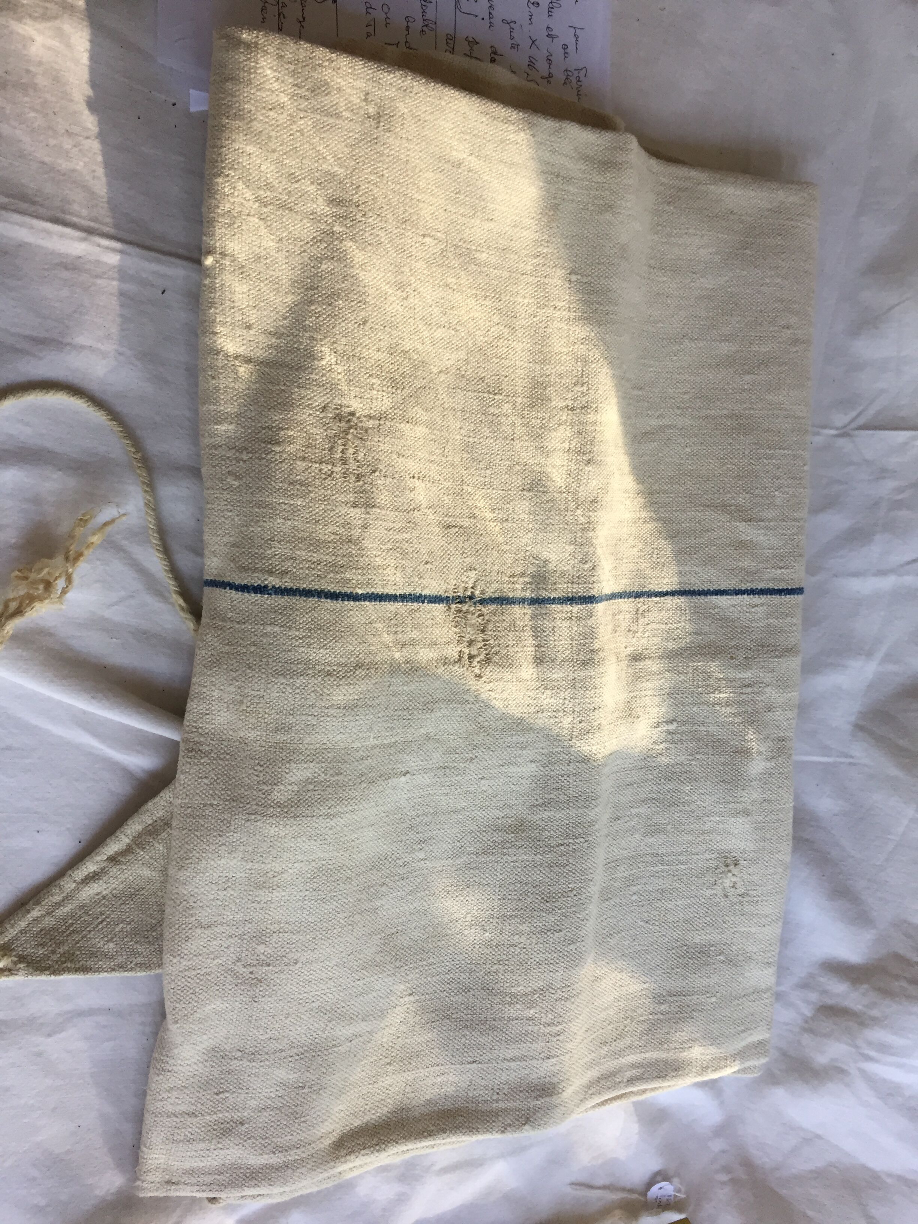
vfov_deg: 61.7
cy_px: 612
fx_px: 1025
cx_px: 459
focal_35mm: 29
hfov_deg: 48.2
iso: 40
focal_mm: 4.15
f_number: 2.2
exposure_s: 1/33
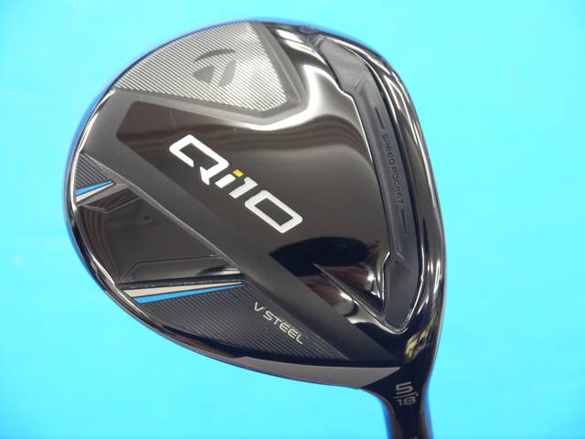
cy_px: 220
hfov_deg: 23.3
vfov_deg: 17.6
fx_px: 1420
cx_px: 292
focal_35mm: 84
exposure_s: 1/50
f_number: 5.6
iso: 800
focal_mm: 42
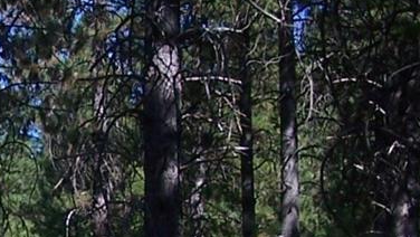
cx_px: -65
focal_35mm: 165
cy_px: 281
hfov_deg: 12.8
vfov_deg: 7.3
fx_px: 1839
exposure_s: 1/750
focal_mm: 6.3
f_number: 2.8
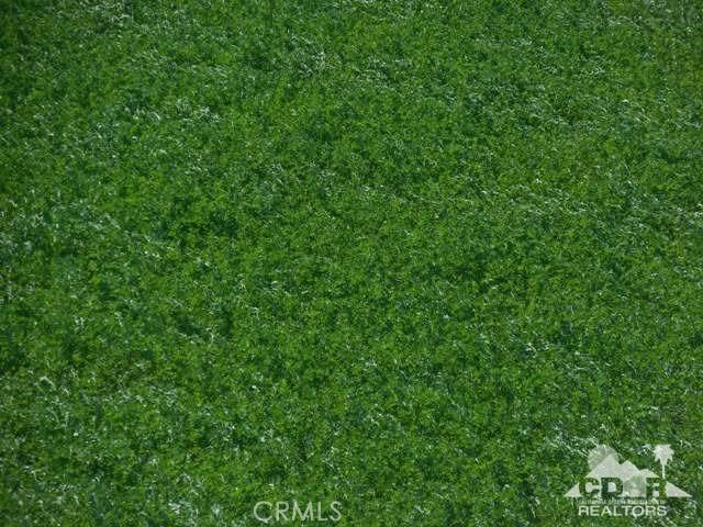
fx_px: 4529
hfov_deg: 8.9
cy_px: 264
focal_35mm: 223
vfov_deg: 6.7
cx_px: 352
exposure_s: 1/500
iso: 125
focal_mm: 40.2
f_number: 5.8
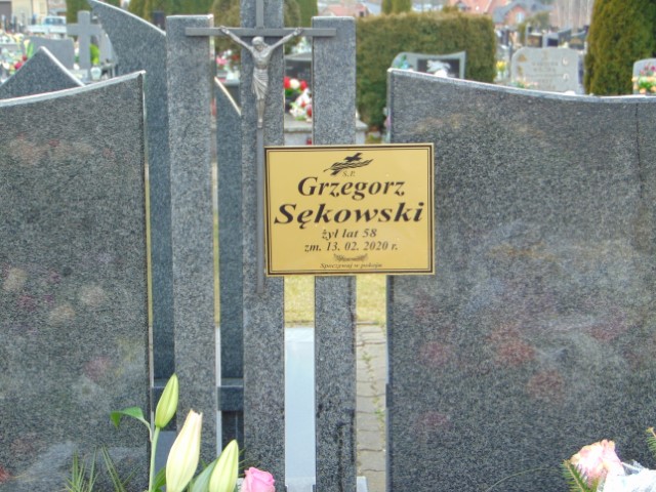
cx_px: 328
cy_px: 246
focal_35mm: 71
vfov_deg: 20.7
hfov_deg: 27.4
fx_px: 1346
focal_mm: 12.8
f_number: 3.7
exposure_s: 1/60
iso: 80
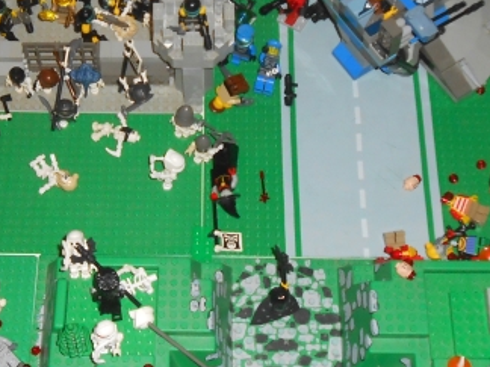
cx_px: 185
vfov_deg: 19.9
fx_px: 1047
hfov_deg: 26.2
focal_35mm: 74
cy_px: 154
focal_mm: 5.3
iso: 200
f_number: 3.8
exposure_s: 1/25
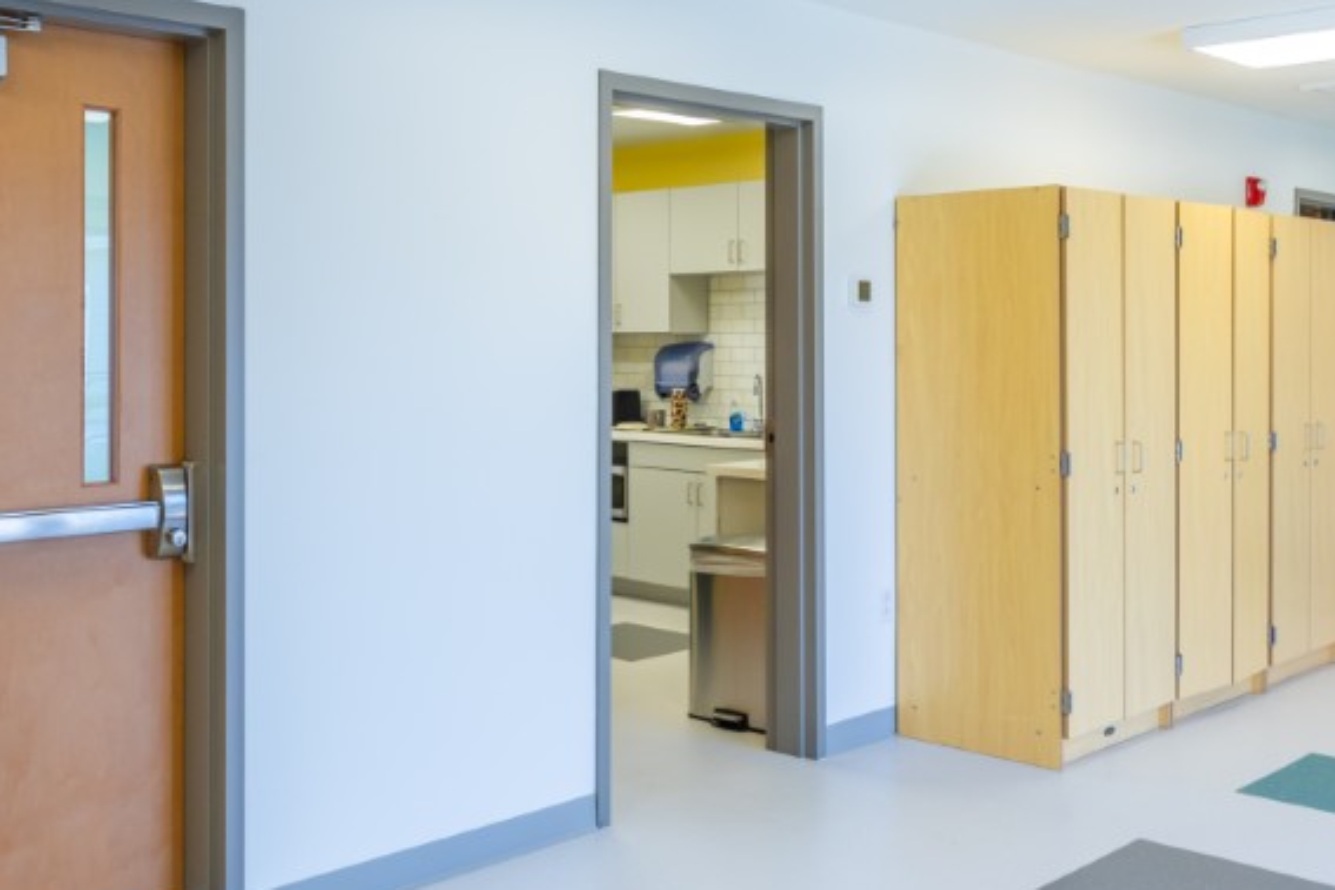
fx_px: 1483
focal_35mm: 40
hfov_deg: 48.2
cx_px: 551
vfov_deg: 33.3
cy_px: 346
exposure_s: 1/60
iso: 64
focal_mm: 14
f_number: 6.3
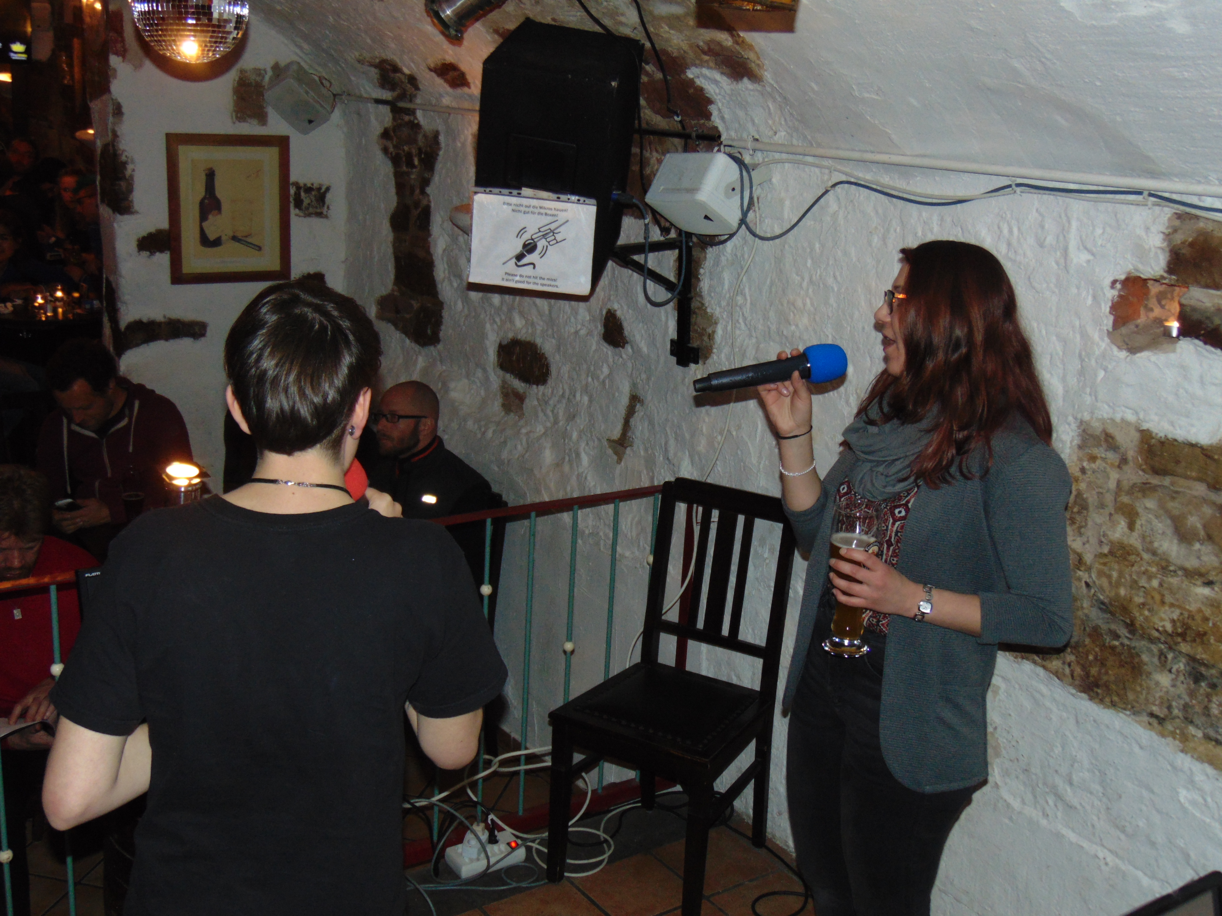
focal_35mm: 39
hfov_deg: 47.9
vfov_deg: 36.8
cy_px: 458
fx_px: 1377
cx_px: 611
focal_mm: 6.9
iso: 400
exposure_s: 1/60
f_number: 3.3
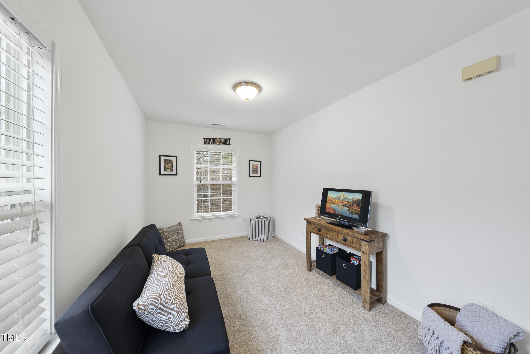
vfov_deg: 90.1
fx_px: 177
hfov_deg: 112.6
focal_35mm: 12
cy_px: 177
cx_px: 265
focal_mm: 12
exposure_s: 1/2.5
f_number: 7.1
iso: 400
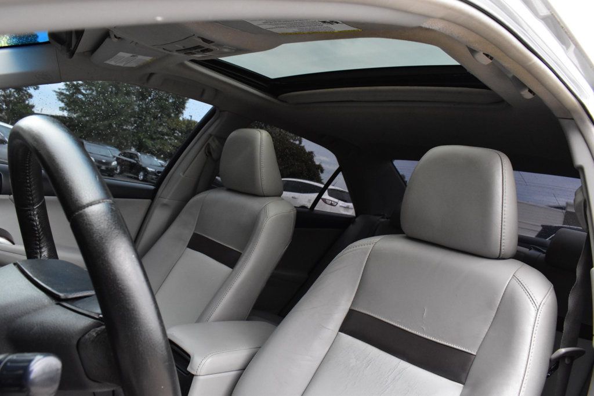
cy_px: 198
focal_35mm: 27
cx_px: 297
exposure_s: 1/250
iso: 2500
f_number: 10
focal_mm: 18
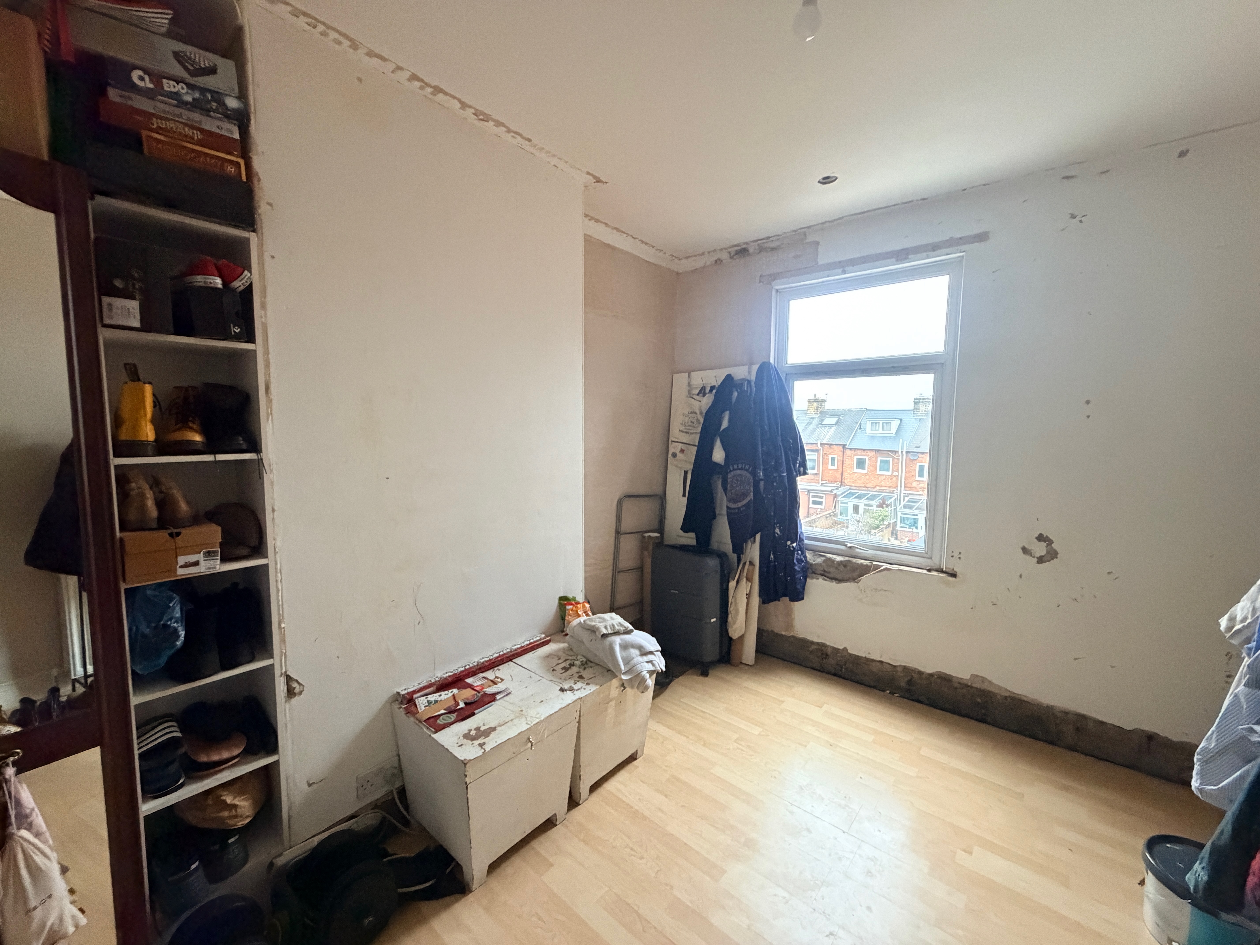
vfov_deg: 85.7
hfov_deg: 102.1
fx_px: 510
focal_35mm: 14
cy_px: 472
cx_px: 630
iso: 800
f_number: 2.2
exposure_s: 1/60
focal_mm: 2.22
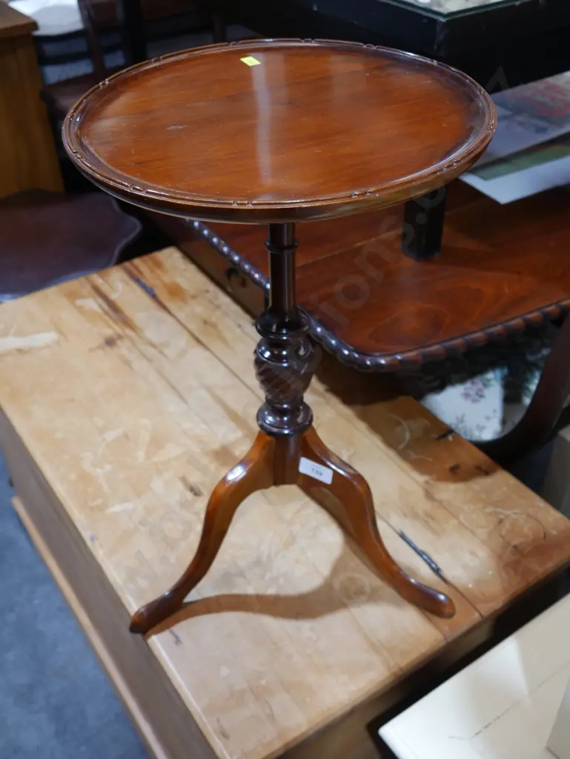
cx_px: 285
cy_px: 380
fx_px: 790
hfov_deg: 39.7
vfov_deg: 51.3
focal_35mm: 36
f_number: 4
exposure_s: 1/60
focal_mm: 18
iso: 500
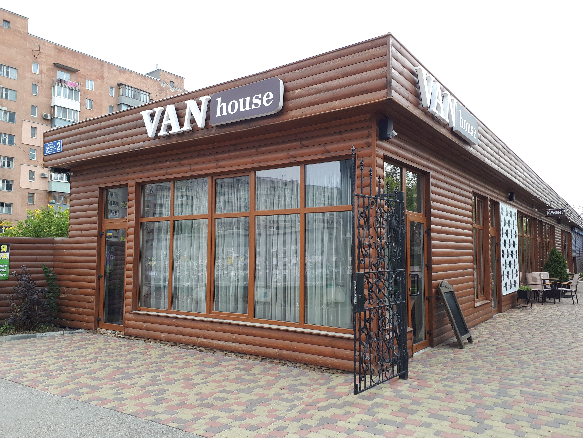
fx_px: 455
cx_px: 292
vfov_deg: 51.4
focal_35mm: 27
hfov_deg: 65.3
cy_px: 219
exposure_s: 1/312
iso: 40
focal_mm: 3.6
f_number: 1.9
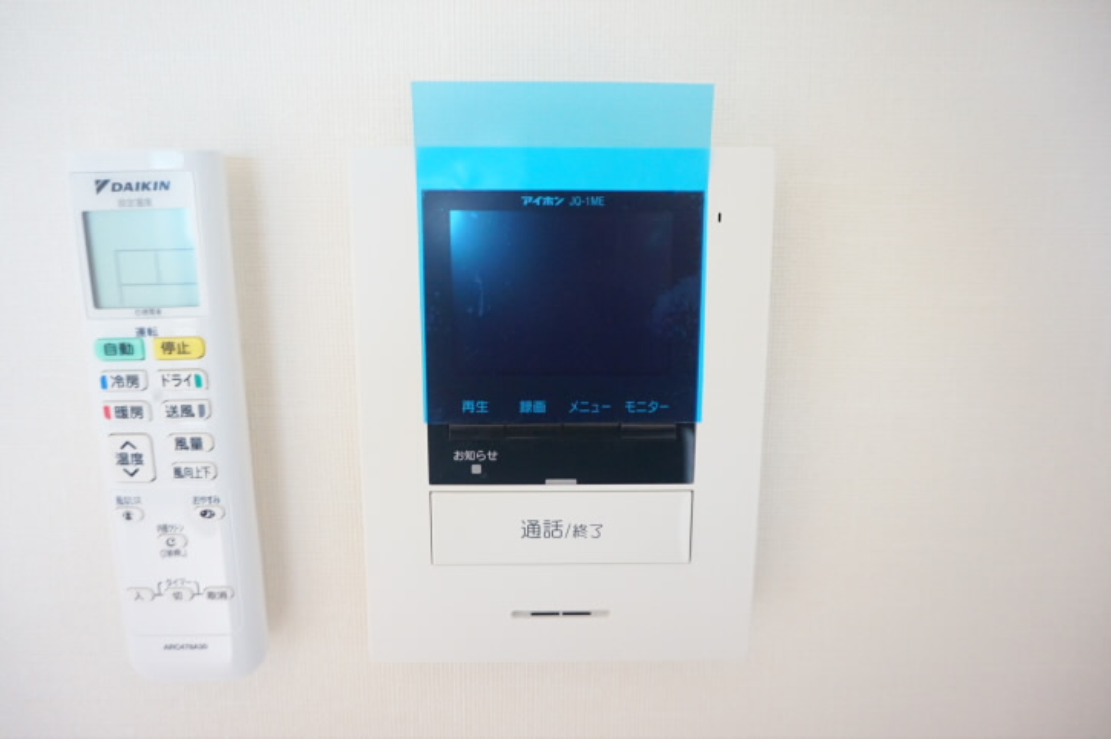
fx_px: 786
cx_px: 556
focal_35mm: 26
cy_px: 370
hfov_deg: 70.5
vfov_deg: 50.3
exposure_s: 1/60
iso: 2500
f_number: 3.5
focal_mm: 17
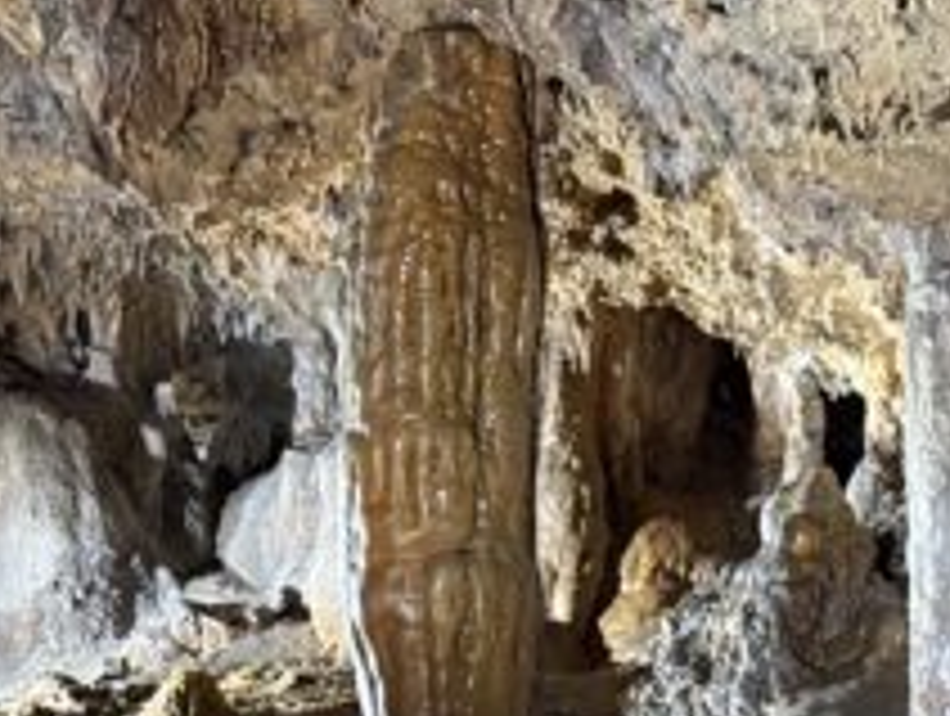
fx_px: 4344
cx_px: 1175
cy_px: 585
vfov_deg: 9.4
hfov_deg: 12.2
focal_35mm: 158
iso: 400
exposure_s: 1/25
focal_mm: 6.76
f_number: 1.78
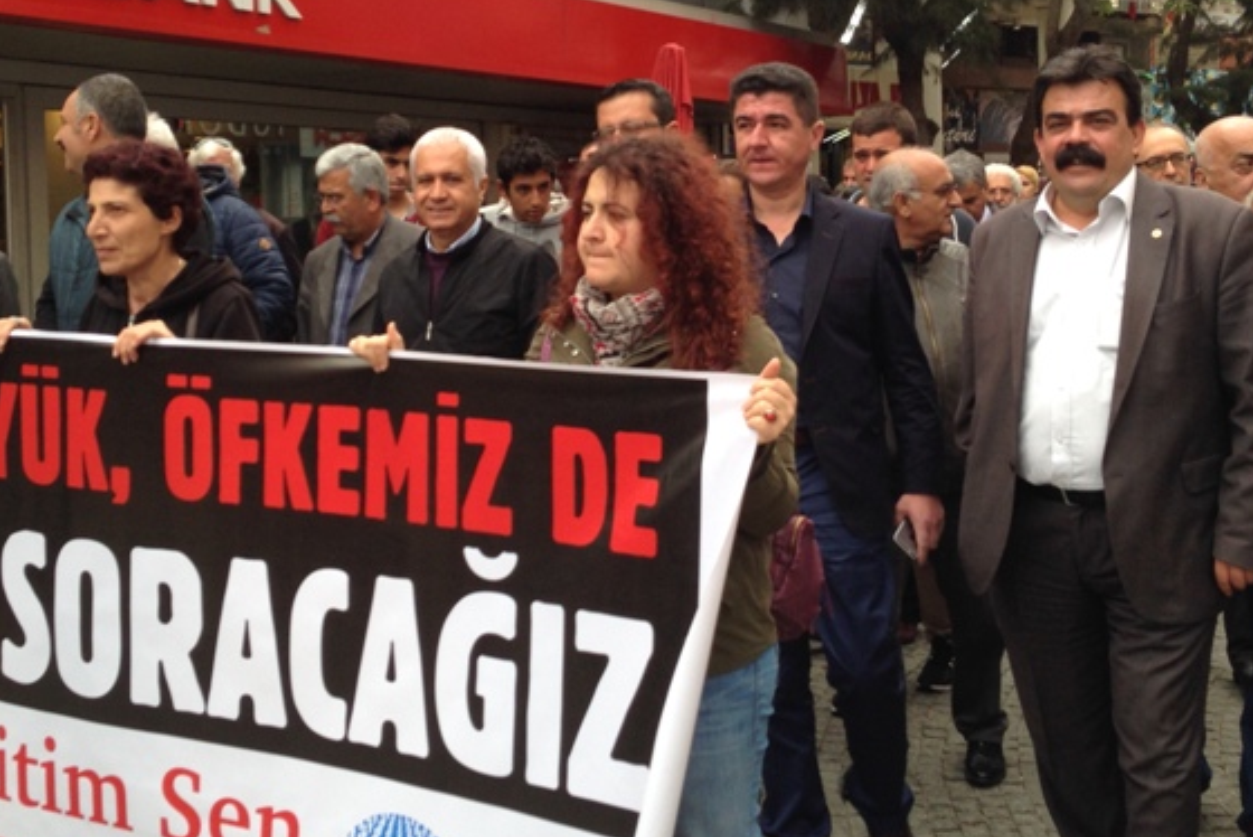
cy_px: 266
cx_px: 604
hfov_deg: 40.3
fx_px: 1706
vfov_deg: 27.4
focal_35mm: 49
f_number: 2.4
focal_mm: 4.12
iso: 50
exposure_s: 1/120
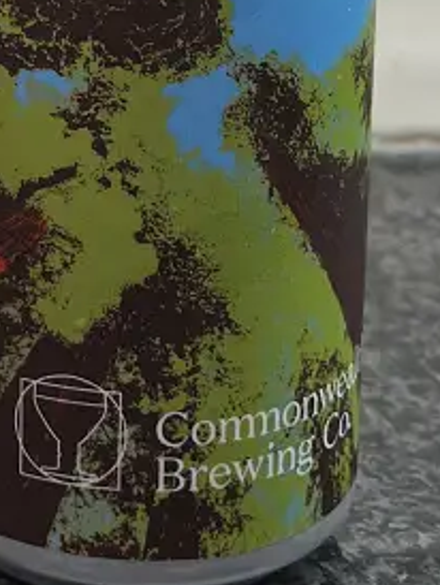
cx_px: -124
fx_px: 1641
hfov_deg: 14.6
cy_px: -169
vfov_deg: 18.8
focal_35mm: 97
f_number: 1.6
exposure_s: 1/100
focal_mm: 5.1
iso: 64
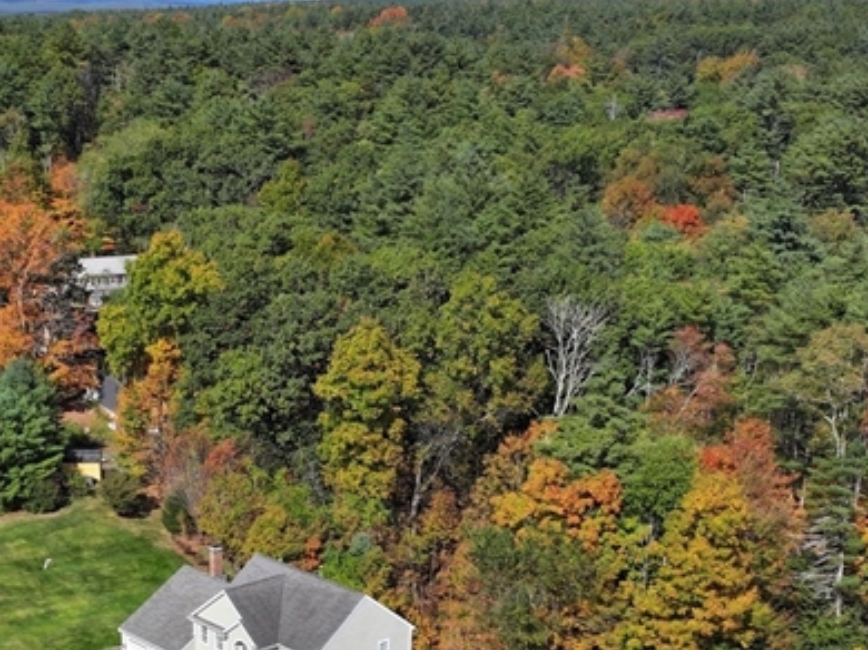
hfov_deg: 30.6
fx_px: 1579
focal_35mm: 63
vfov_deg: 22.7
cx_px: 307
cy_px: 584
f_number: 2.8
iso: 110
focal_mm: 12.29
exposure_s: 1/2000
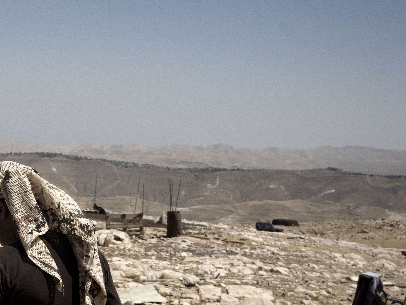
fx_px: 833
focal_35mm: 71
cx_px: 37
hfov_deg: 26.4
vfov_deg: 20.7
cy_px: 192
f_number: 9
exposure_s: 1/3200
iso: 400
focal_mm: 35
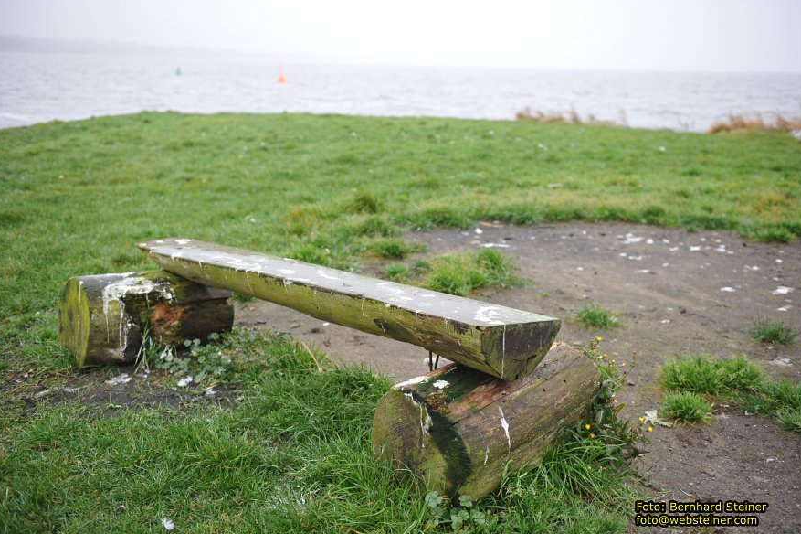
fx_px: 867
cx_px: 406
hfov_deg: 49.6
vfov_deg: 34.2
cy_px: 267
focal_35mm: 39
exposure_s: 1/100
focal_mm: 38
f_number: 3.2
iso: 200
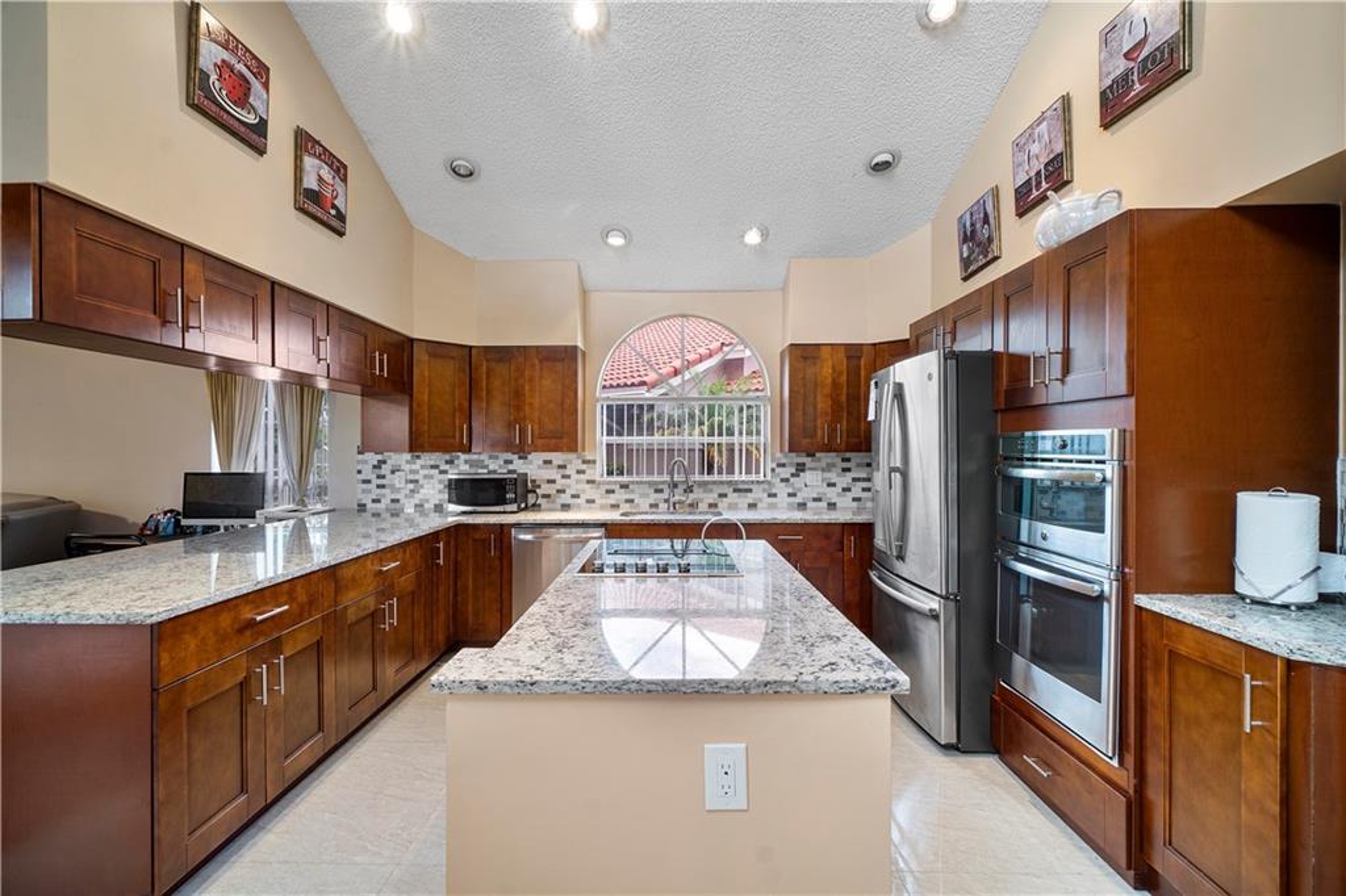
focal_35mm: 15
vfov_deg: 77.3
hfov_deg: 100.4
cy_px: 448
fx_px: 561
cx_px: 673
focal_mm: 10
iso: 160
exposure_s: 1/3
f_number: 11
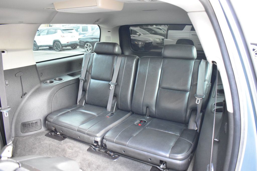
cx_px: 128
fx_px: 193
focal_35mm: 27
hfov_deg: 67.4
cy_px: 86
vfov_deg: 47.9
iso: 3200
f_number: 3.5
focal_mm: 18
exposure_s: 1/60
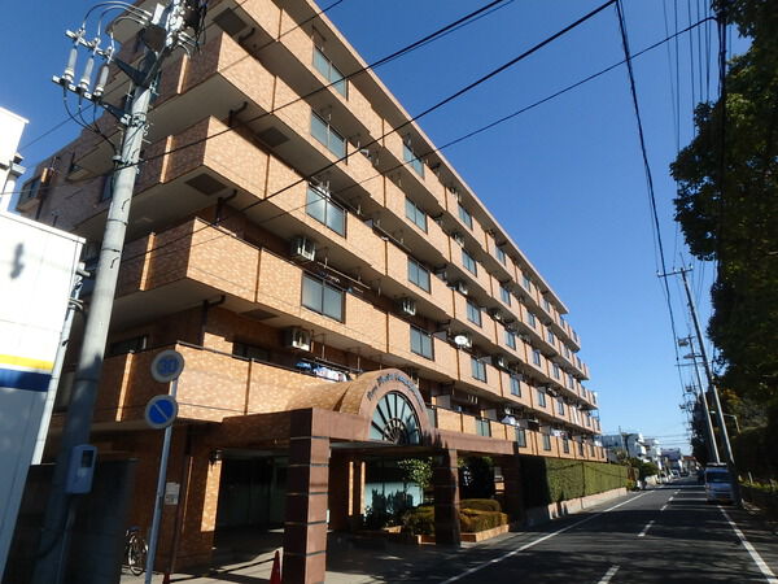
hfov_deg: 79.0
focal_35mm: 21
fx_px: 472
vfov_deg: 63.4
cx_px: 389
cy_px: 292
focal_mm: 3.7
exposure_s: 1/400
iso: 125
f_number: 6
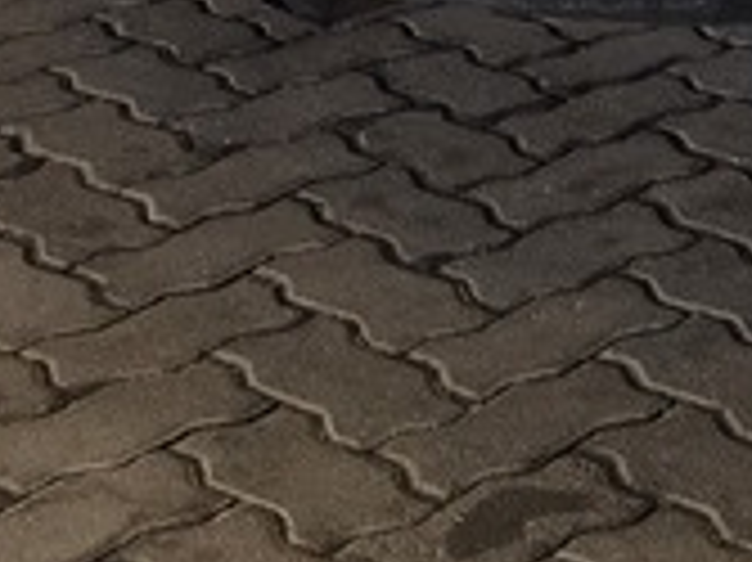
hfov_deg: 13.5
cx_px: 946
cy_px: -899
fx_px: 3061
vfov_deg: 9.2
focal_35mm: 141
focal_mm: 6.25
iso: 250
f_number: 1.7
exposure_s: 1/100
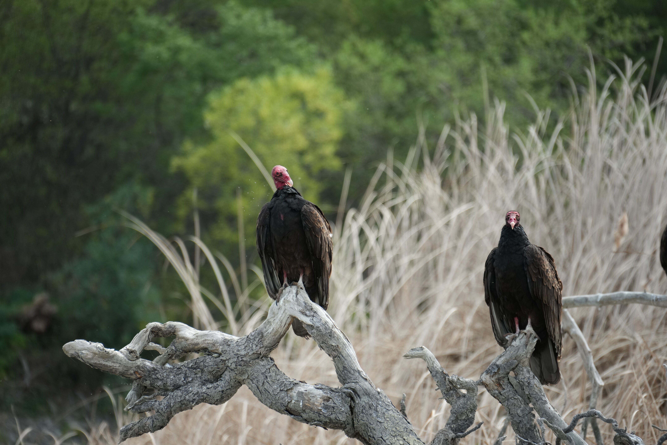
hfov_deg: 6.9
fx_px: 5558
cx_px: 334
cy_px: 222
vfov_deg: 4.6
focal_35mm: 300
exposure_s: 1/640
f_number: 7.1
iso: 640
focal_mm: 300
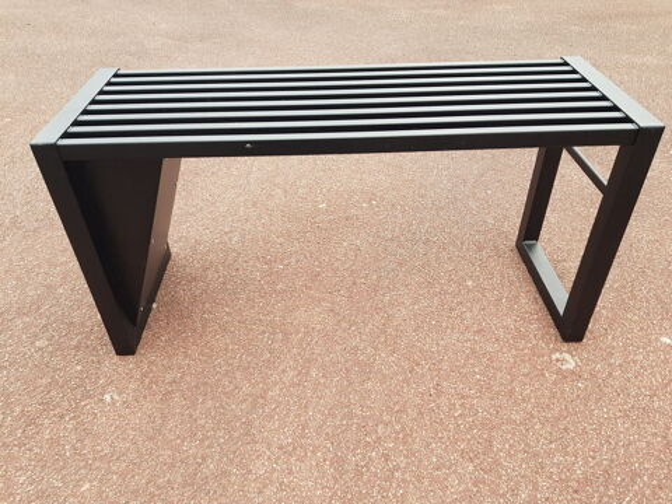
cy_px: 252
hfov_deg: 67.3
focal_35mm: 26
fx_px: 505
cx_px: 336
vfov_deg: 53.1
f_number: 1.7
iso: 64
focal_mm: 4.2
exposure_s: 1/100
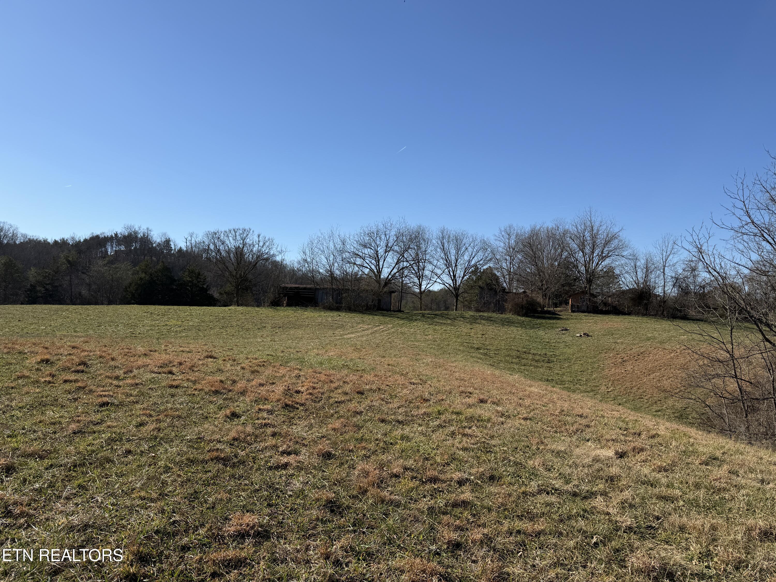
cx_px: 388
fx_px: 538
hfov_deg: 71.6
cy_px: 291
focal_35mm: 24
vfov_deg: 56.8
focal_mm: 6.76
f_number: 1.78
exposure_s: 1/5319
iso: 80
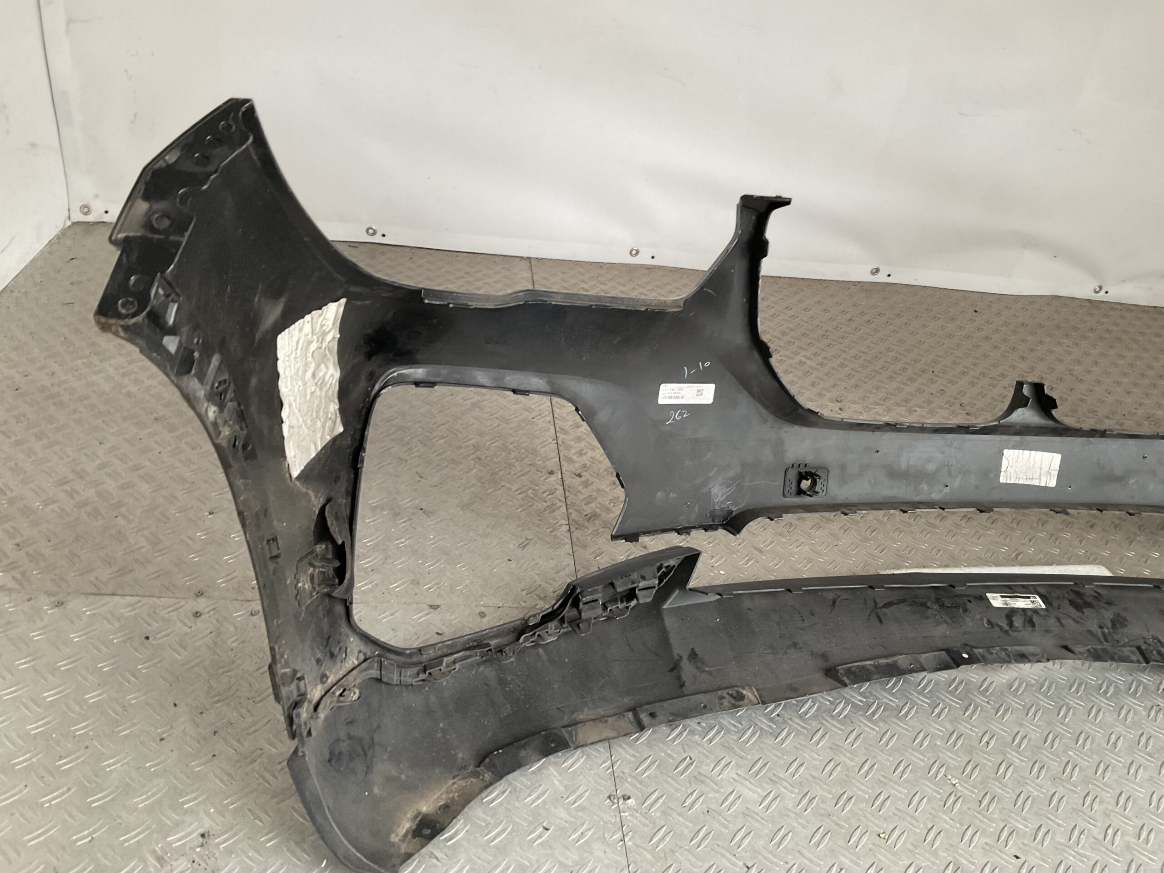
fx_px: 975
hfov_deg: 61.7
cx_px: 582
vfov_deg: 48.2
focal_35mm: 29
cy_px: 436
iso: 64
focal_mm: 3
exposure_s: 1/50
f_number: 1.8
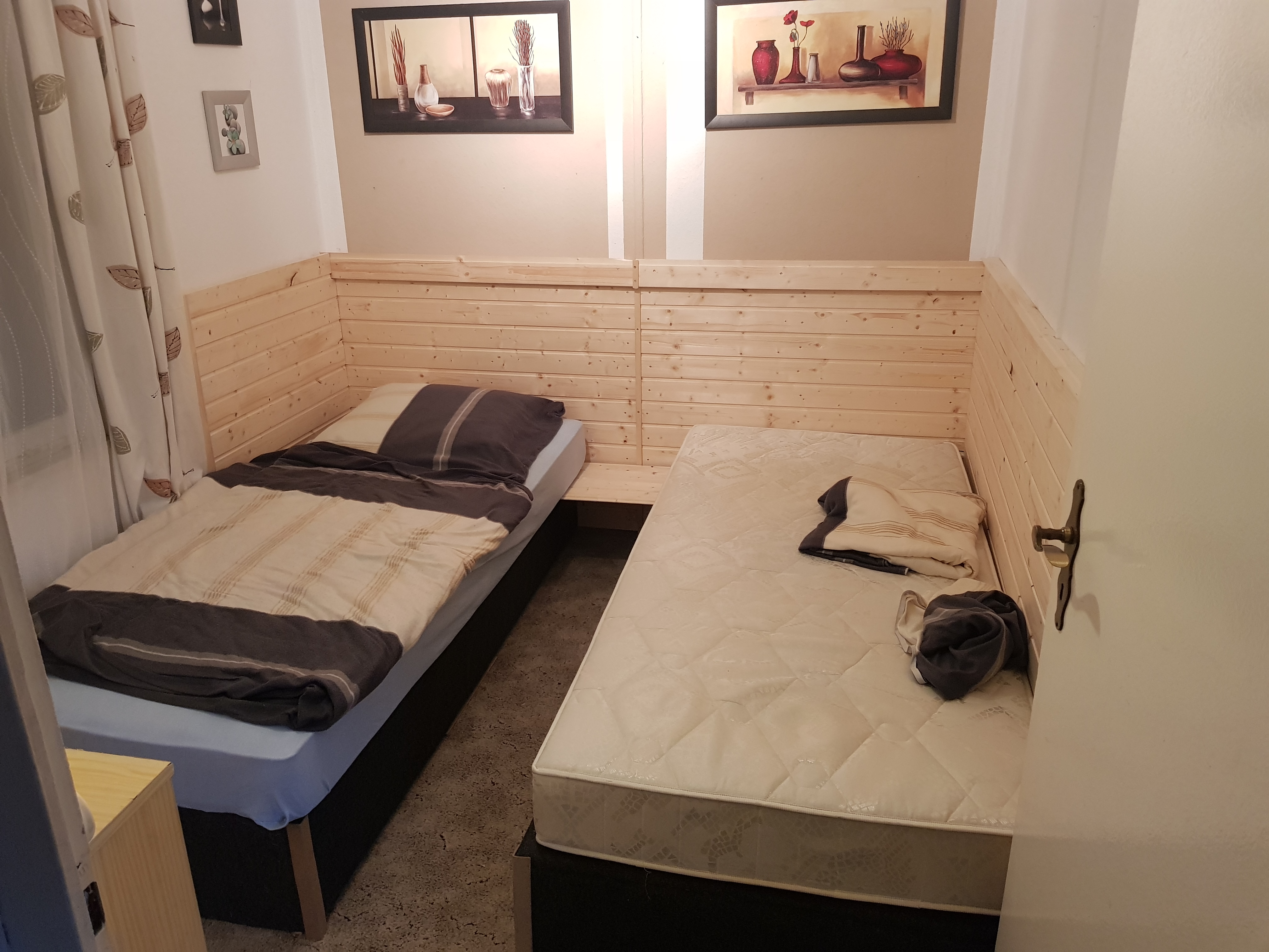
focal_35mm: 26
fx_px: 953
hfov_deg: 67.3
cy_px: 476
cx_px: 634
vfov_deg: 53.1
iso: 250
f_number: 1.7
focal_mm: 4.2
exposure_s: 1/25
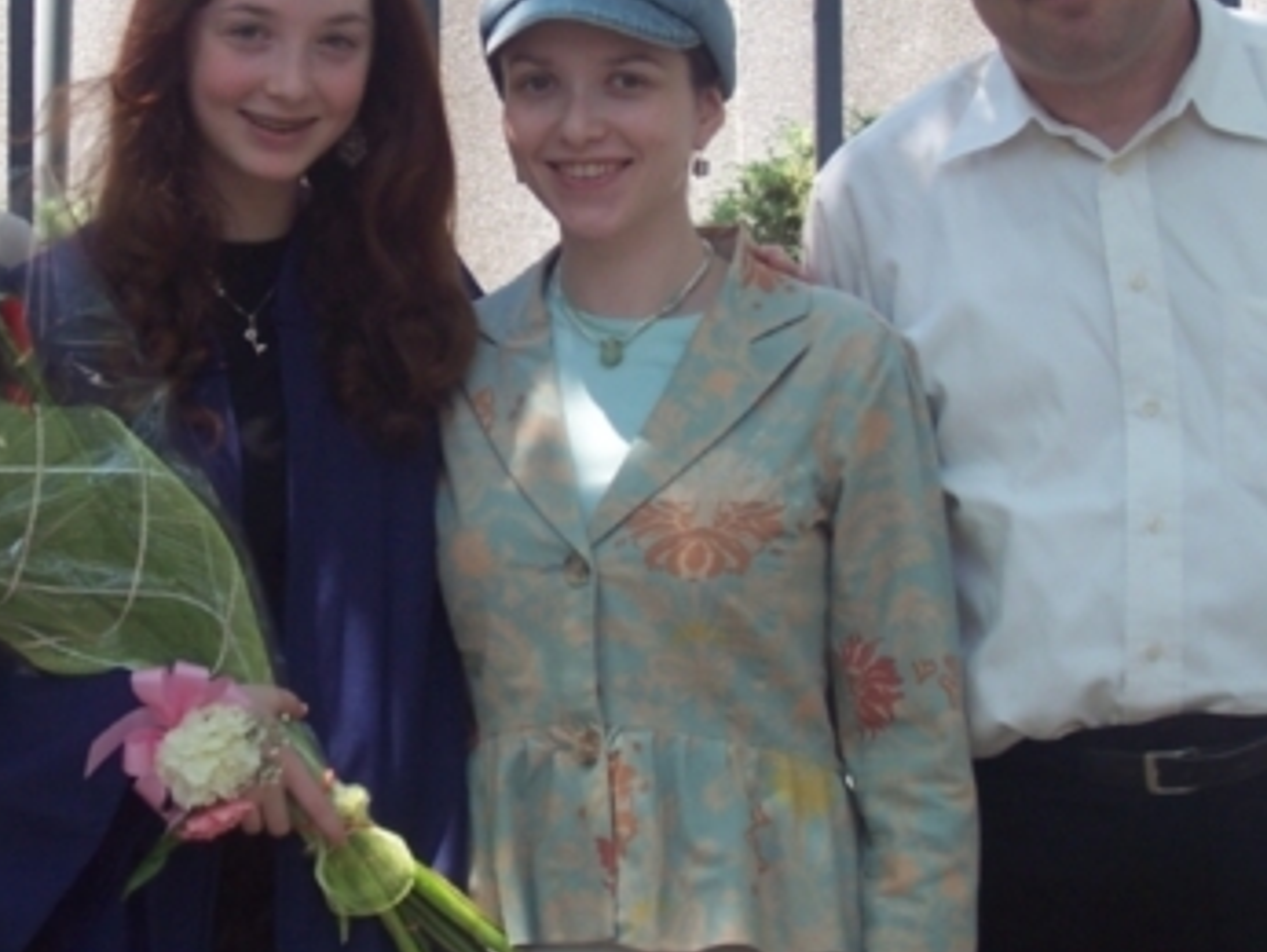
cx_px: 439
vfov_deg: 12.1
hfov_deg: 16.1
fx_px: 4468
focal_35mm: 122
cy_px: 282
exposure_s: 1/125
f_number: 4
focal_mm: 10.8
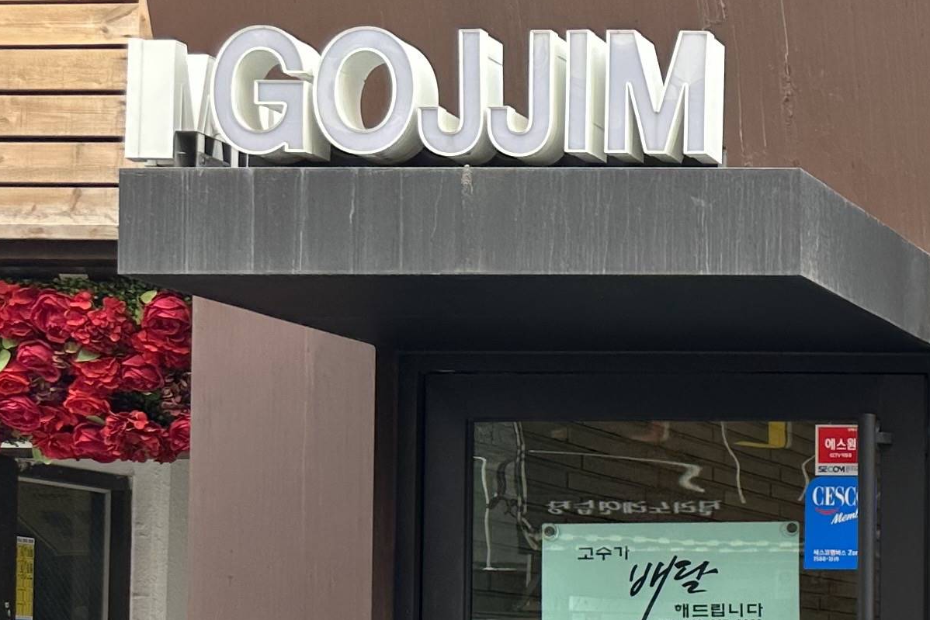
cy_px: 630
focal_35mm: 84
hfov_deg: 19.6
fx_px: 2170
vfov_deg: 15.9
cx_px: 1548
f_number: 1.78
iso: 64
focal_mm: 6.86
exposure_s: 1/177
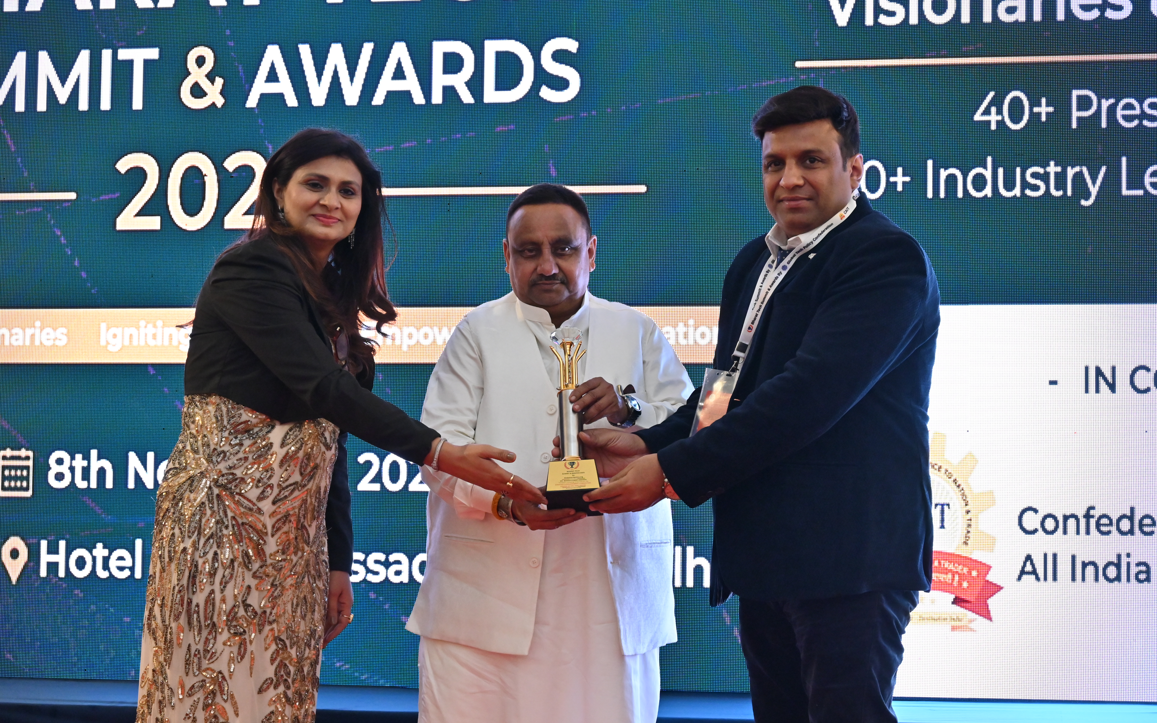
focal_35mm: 75
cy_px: 381
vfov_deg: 17.4
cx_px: 583
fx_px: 2365
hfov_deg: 27.5
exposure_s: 1/125
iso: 4000
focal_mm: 73
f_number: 6
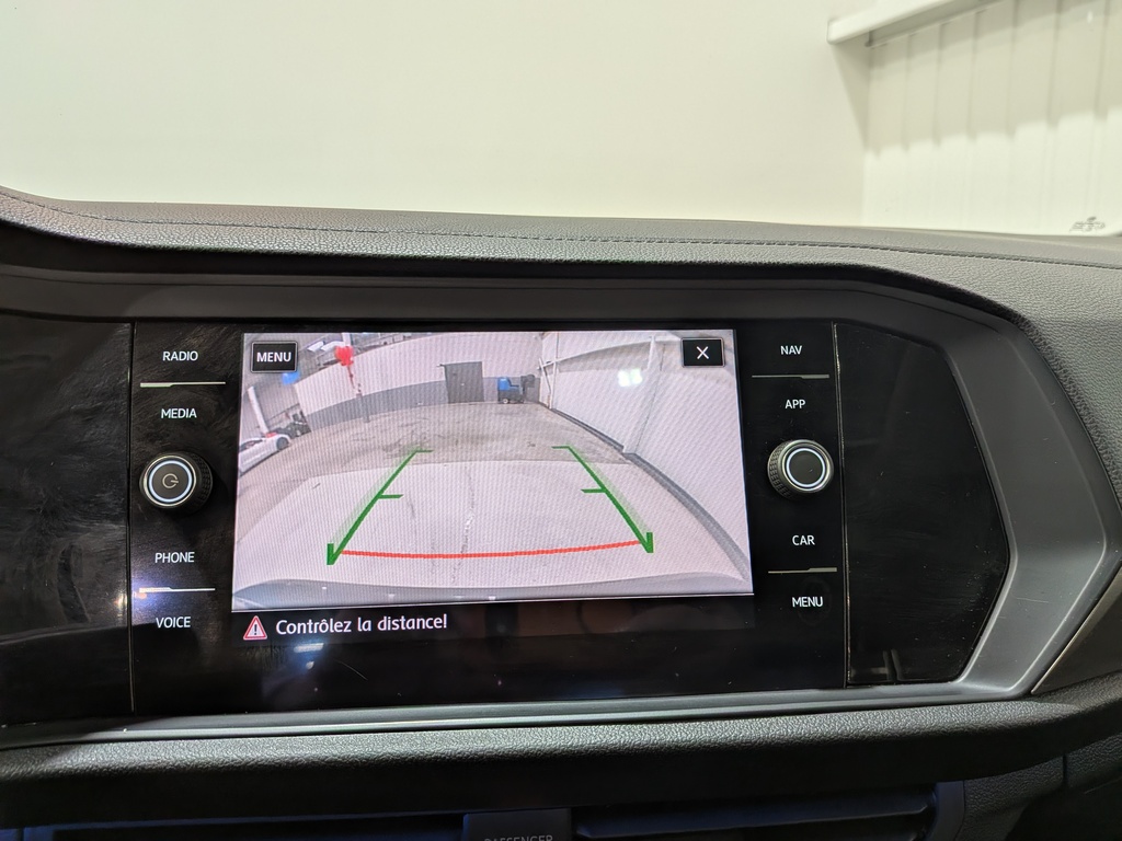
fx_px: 778
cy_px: 420
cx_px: 561
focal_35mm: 24
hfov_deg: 71.6
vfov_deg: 56.8
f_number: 1.7
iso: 32
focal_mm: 4.53
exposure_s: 1/111
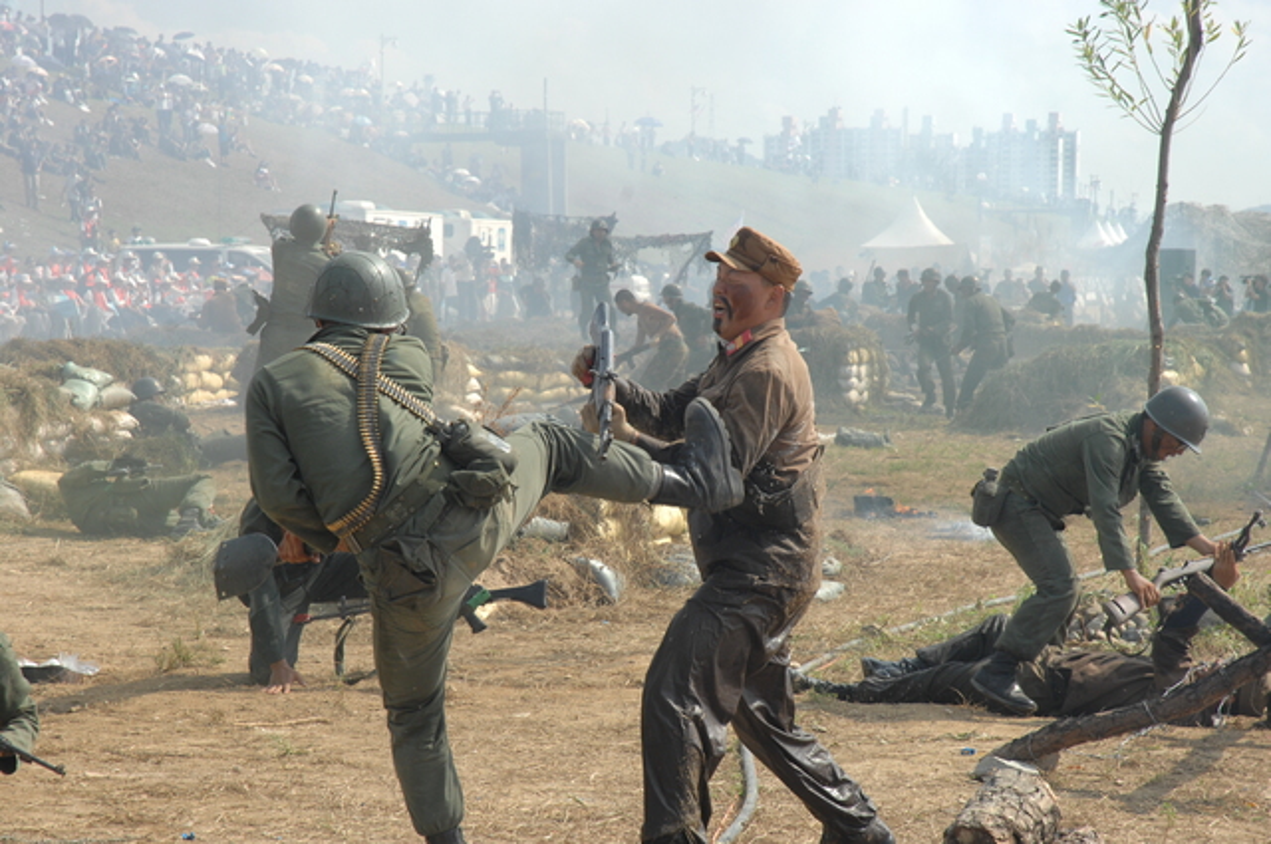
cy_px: 422
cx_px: 636
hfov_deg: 19.5
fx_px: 3702
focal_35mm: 105
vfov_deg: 13.0
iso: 320
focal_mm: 70
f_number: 9.5
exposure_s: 1/350
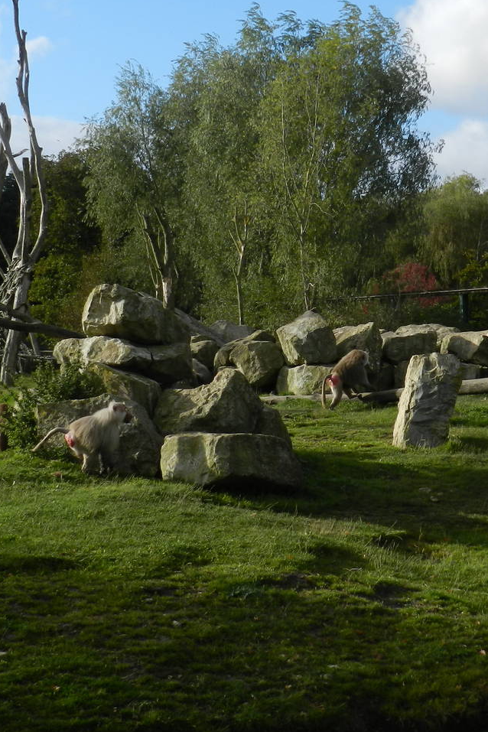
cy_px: 339
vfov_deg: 25.4
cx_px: 285
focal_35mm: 80
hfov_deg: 17.1
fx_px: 1627
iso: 160
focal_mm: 8.1
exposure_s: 1/1000
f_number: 4.2
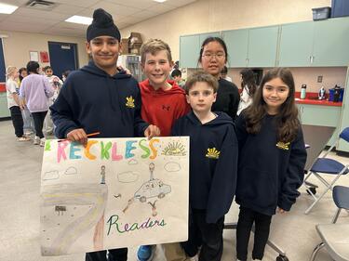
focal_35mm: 26
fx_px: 262
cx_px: 174
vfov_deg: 53.0
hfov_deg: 67.3
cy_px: 130
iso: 125
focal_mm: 5.7
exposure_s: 1/60
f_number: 1.5
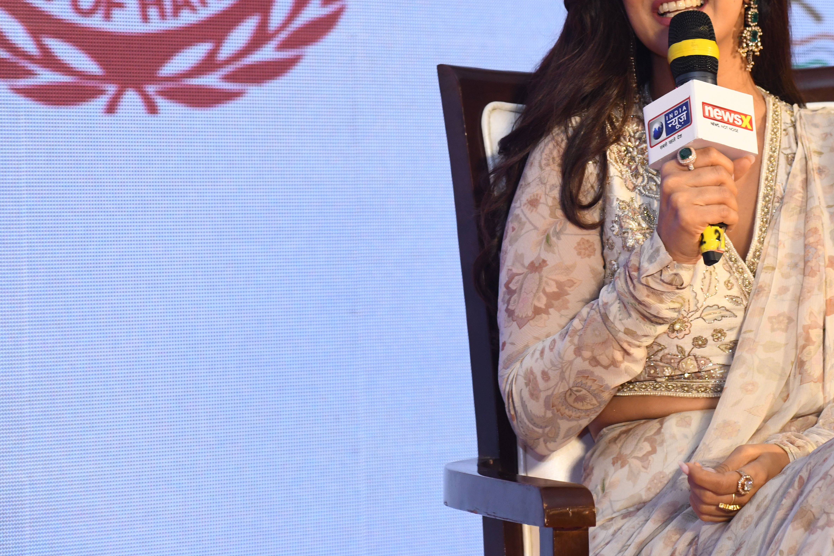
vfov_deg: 6.6
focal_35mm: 209
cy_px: 156
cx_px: 633
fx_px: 4841
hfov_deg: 9.8
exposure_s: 1/125
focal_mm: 120
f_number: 5
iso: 1250
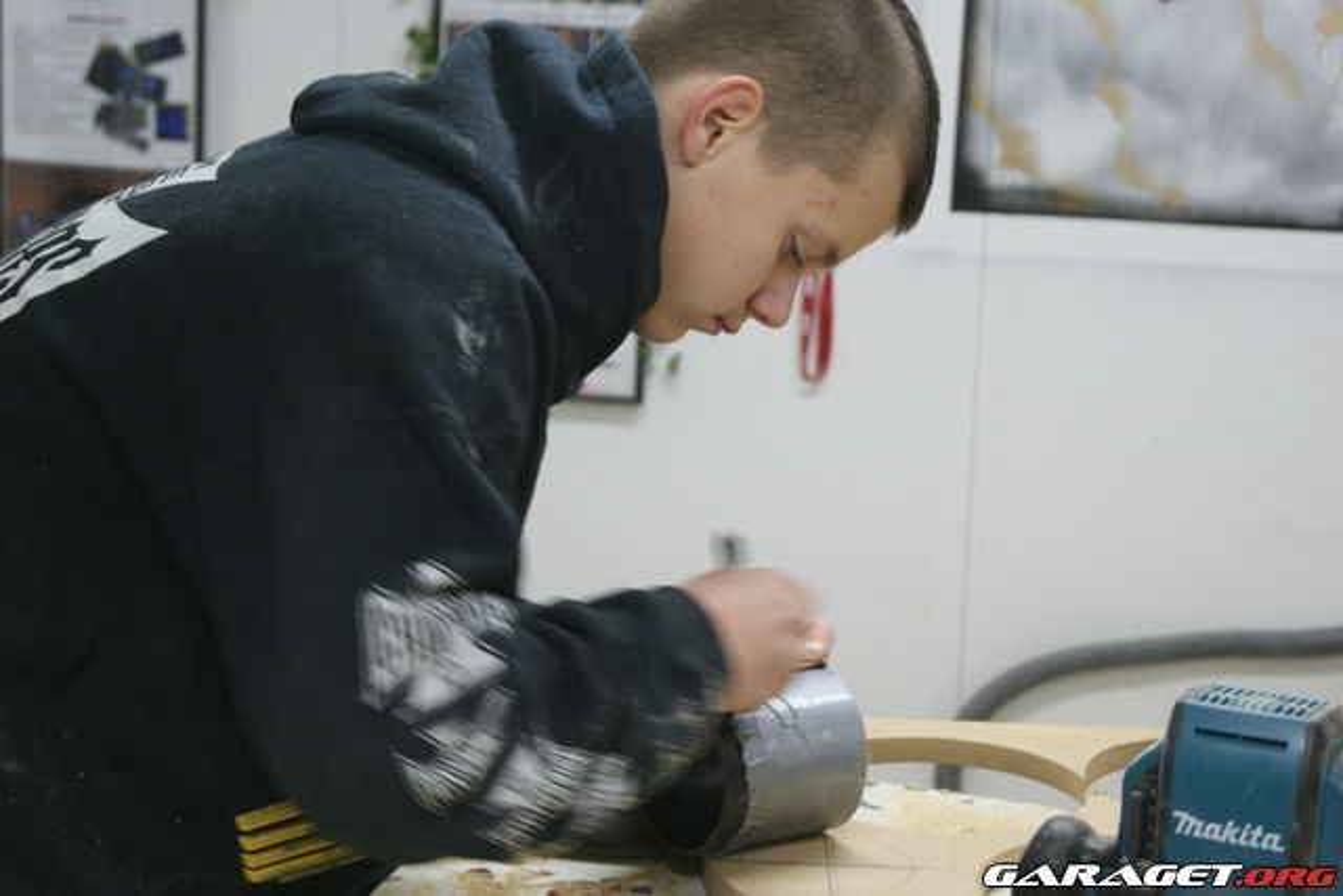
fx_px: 3078
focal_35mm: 82
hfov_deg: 24.6
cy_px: 448
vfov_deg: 16.6
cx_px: 672
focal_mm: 55
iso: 400
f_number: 5.6
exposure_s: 1/15
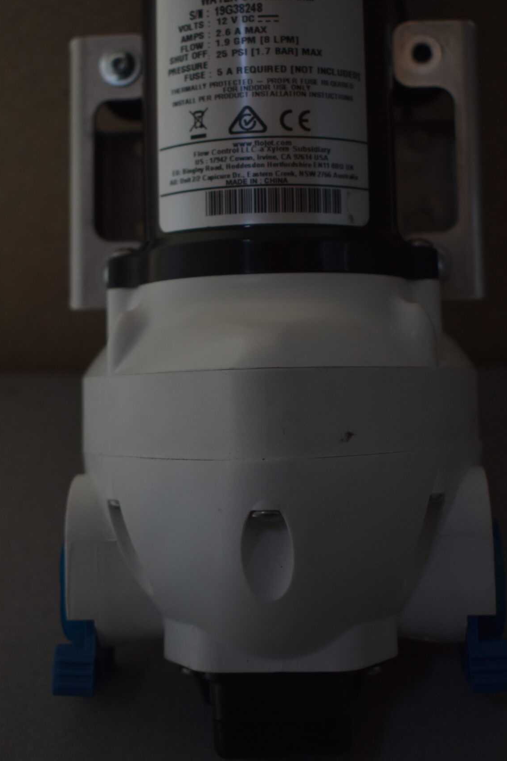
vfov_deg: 32.7
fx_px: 1283
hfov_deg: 22.3
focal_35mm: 61
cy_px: 247
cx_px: 242
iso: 450
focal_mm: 27
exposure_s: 1/60
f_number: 4
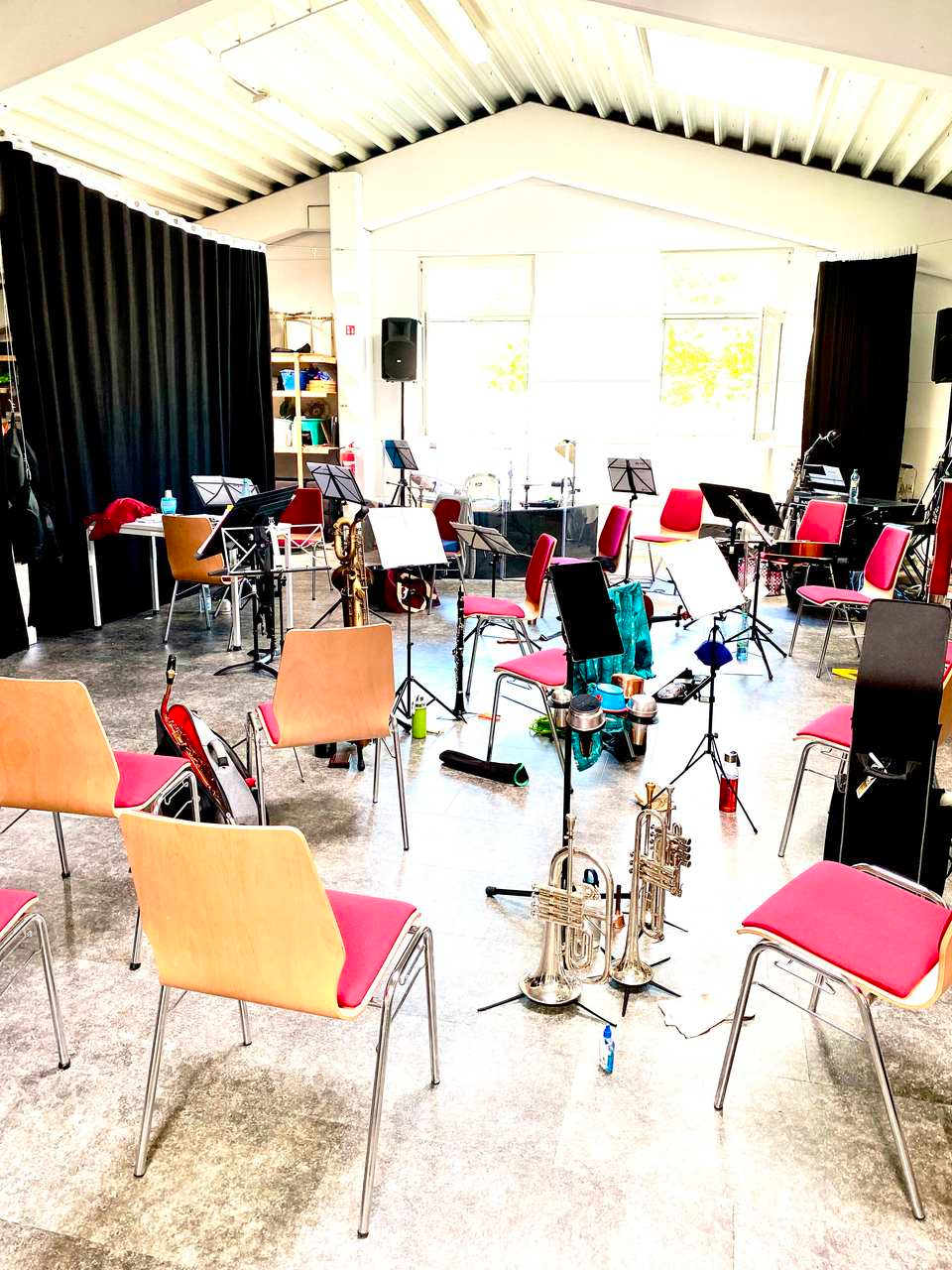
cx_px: 476
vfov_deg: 67.3
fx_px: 953
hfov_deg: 53.1
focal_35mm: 26
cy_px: 635
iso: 100
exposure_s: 1/121
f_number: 1.8
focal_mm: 4.25
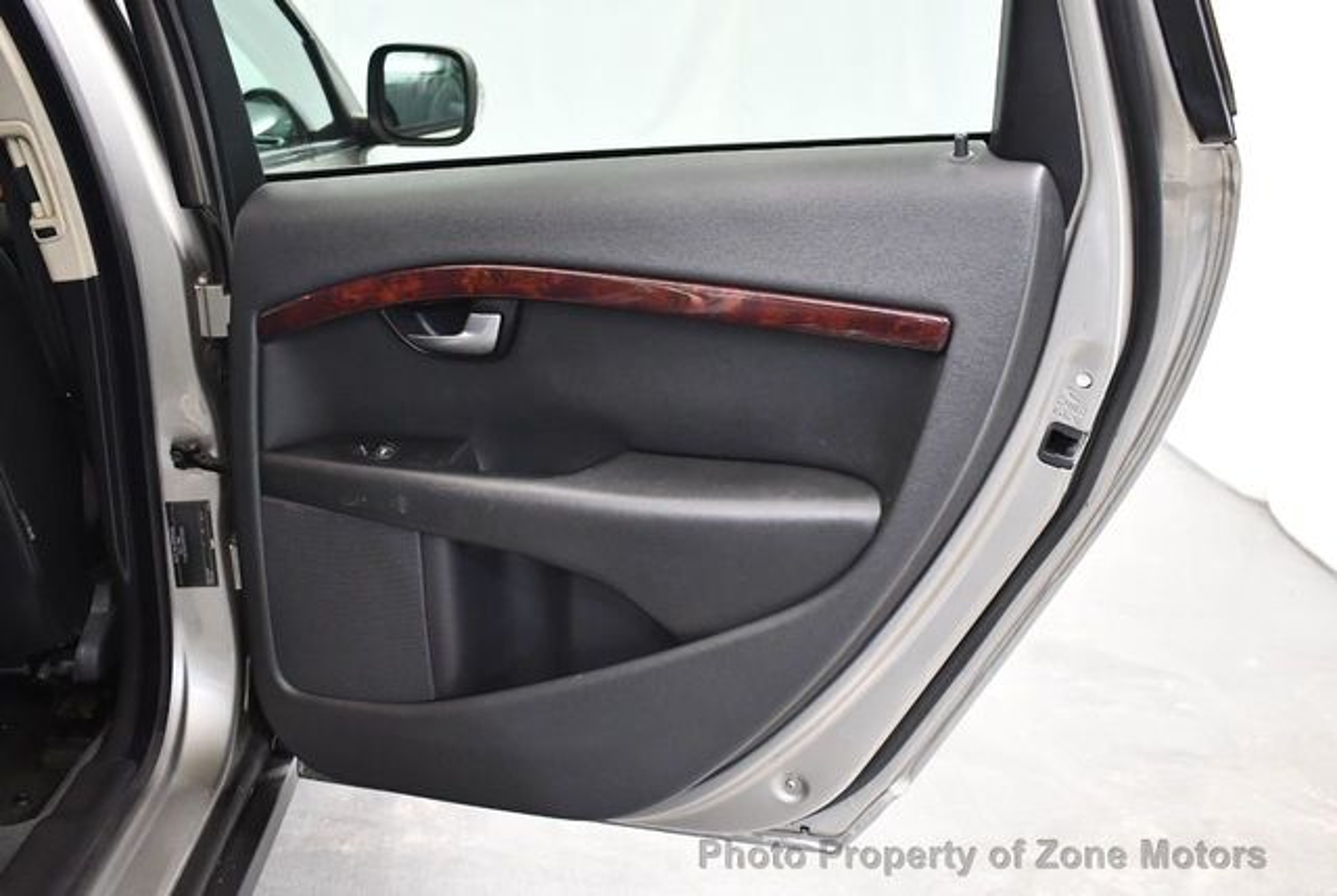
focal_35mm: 36
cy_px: 448
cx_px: 668
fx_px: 1339
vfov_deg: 37.0
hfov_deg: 53.1
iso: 3200
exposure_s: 1/60
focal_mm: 18
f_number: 3.5
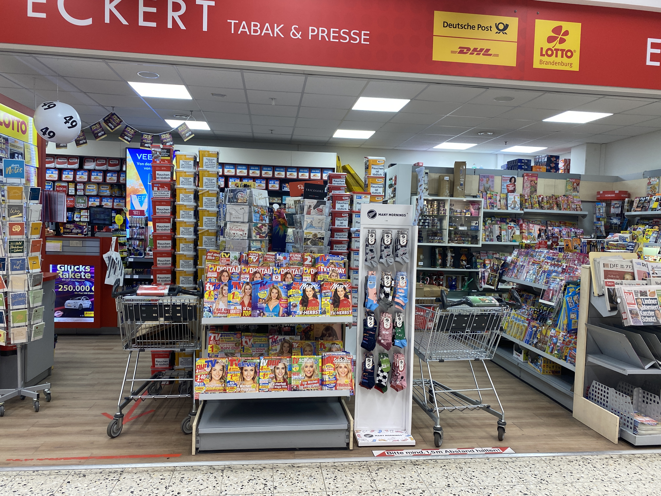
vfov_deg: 53.1
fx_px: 496
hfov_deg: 67.3
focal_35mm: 26
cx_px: 330
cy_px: 248
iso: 100
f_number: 1.8
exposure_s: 1/121
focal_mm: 4.25
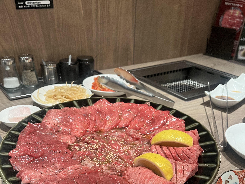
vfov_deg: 39.7
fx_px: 248
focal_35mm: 35
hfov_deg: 52.6
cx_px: 122
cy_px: 135
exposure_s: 1/50
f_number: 1.6
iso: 320
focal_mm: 5.1
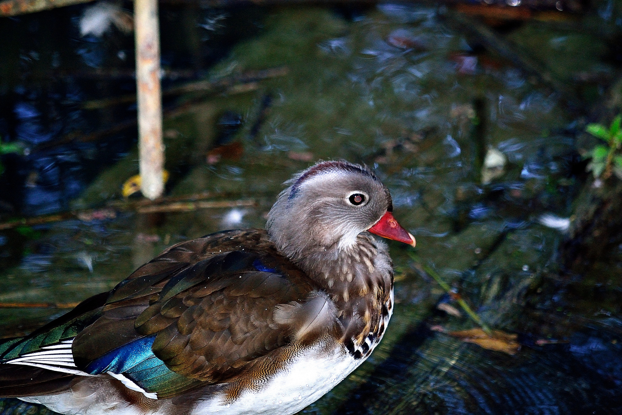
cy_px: 208
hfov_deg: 4.6
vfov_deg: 3.1
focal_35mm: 450
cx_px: 311
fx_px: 7774
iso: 800
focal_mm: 300
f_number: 5.6
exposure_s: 1/200
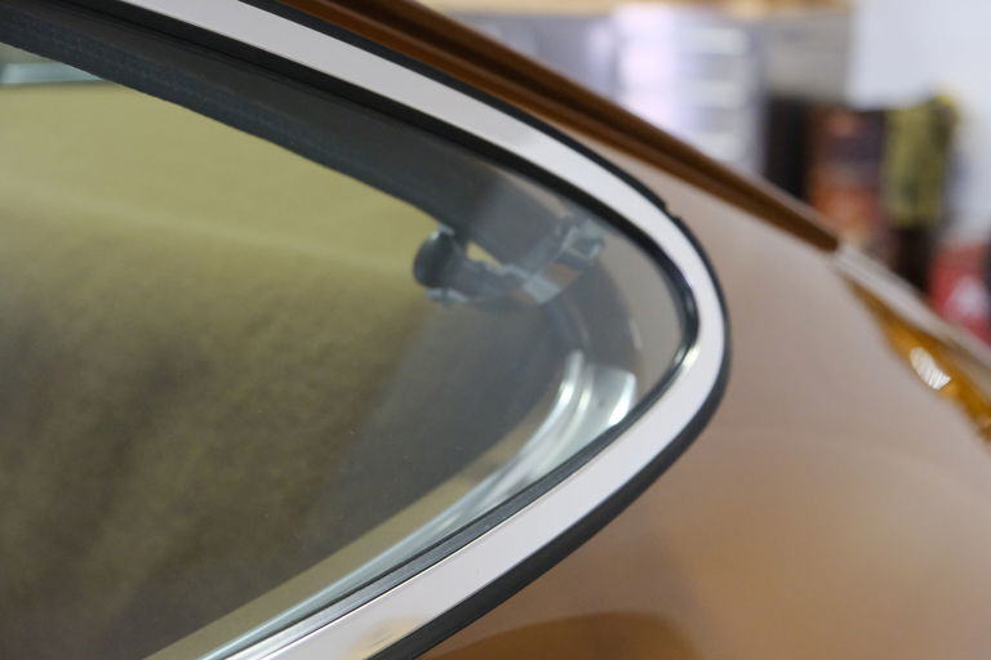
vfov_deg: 26.5
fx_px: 1404
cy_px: 330
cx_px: 496
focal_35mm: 51
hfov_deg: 38.9
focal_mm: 34.3
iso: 5000
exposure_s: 1/125
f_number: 3.6
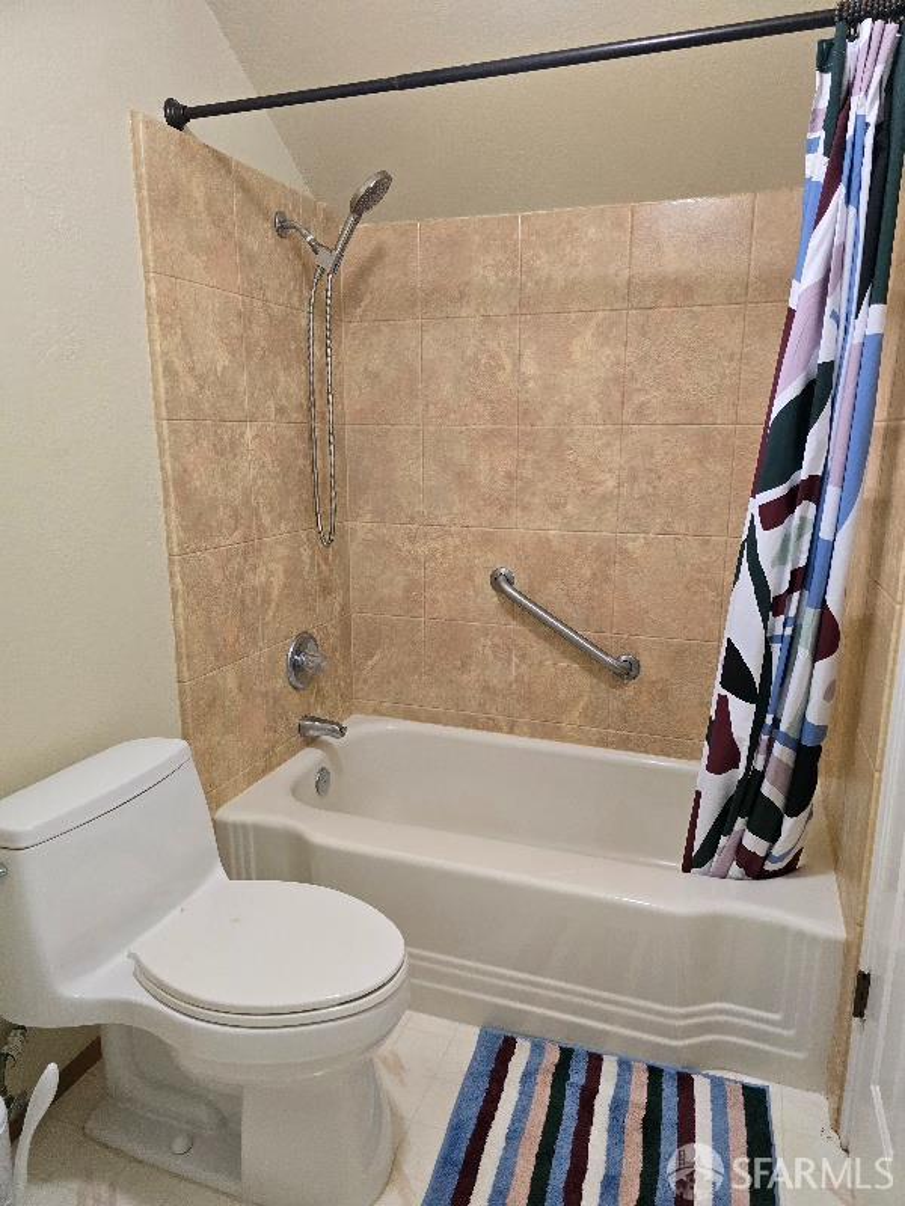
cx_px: 452
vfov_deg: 73.9
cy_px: 603
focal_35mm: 23
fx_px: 802
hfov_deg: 58.9
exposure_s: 1/120
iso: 640
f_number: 1.7
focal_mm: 6.3
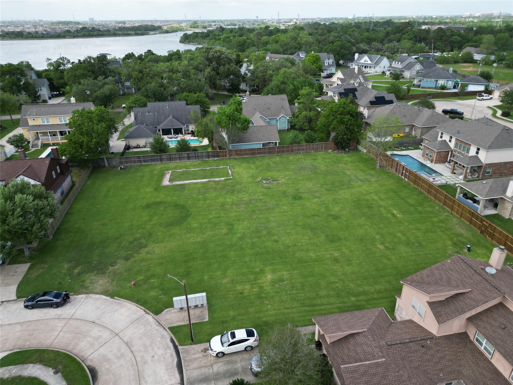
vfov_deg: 56.8
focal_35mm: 24
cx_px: 256
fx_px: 356
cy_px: 192
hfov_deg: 71.6
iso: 200
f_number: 1.7
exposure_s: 1/2000
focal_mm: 6.72
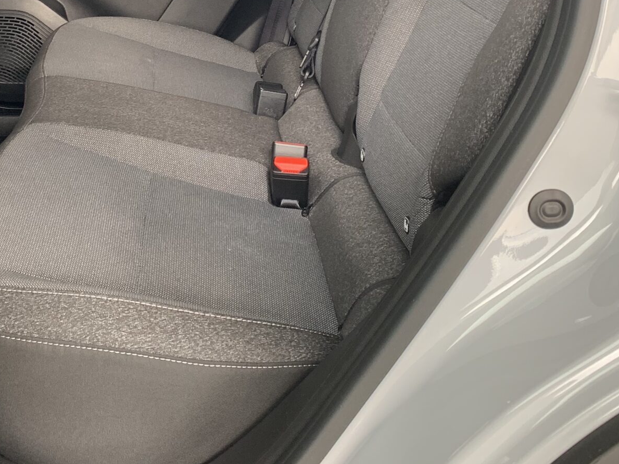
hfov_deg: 33.9
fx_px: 1001
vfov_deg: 24.6
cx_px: 184
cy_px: -23
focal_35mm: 56
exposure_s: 1/94
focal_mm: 4.25
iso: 100
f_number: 1.8
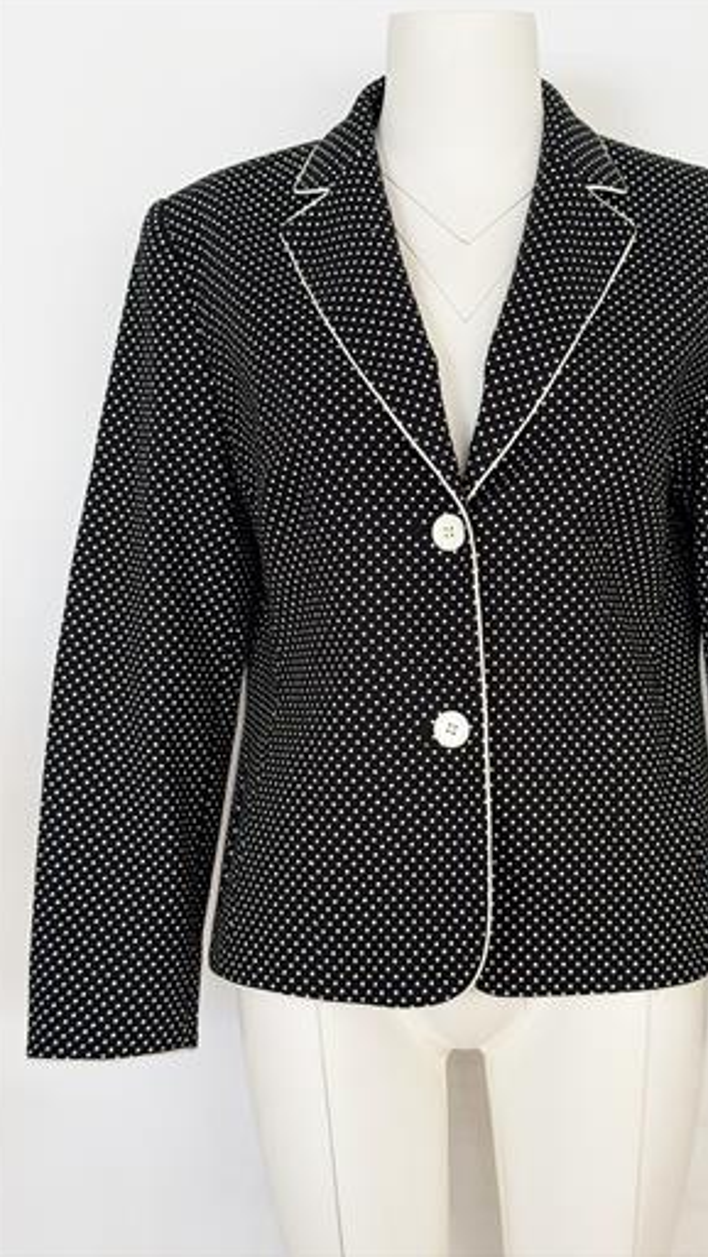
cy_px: 627
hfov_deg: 22.6
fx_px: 1767
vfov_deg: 39.2
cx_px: 463
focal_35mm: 53
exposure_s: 1/100
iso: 160
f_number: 1.78
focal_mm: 6.76
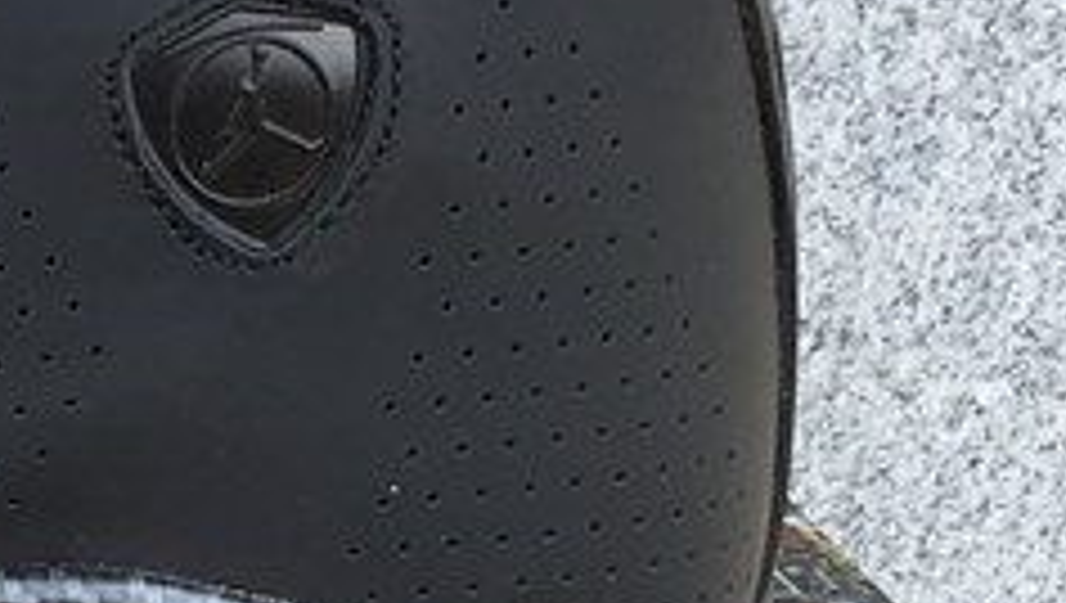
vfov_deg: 9.4
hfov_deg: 15.4
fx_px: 3623
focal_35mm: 128
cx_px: -558
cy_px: 605
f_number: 2.4
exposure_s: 1/203
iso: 25
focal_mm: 3.3
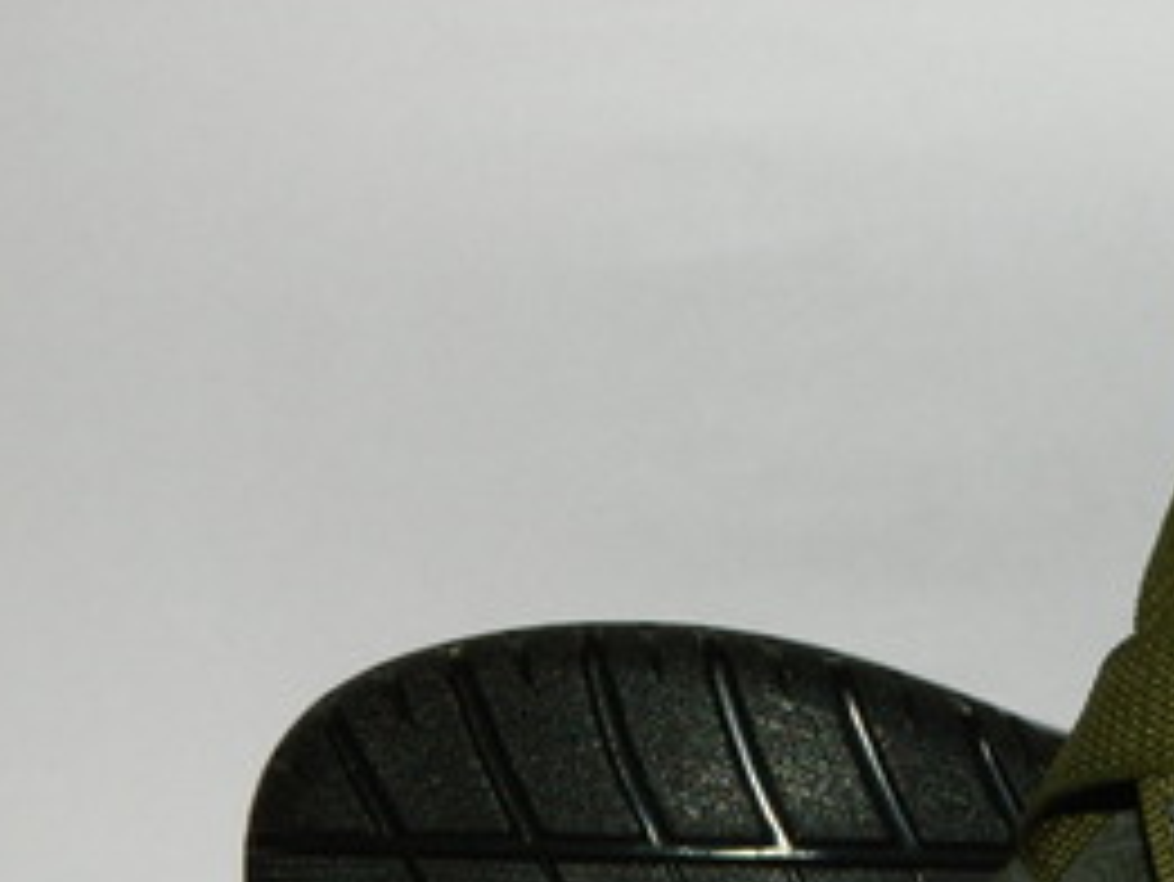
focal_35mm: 134
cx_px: 1116
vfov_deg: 11.0
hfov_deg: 14.5
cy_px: 830
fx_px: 4547
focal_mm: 12.6
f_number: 4
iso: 200
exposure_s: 1/50
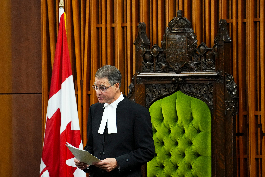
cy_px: 88
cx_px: 132
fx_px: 2208
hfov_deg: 6.9
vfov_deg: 4.6
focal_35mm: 300
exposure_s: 1/250
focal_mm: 200
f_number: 2.8
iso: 3200
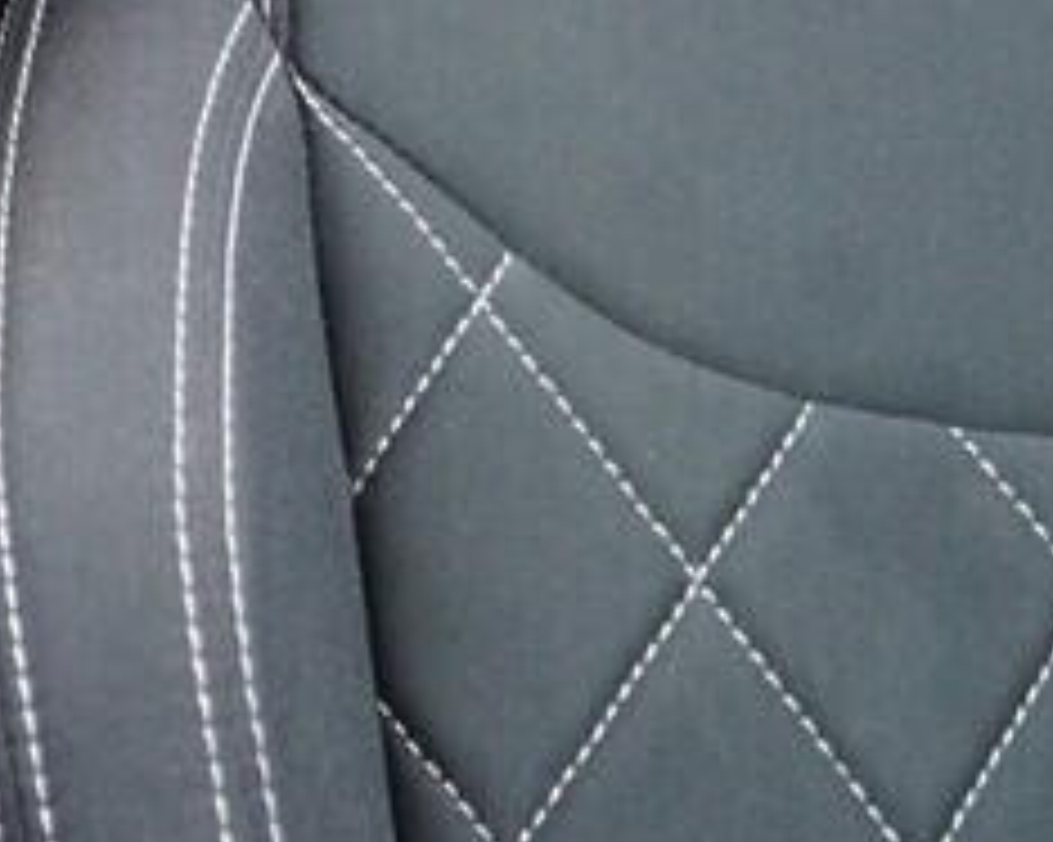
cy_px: -484
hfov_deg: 12.3
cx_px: -576
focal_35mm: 148
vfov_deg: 10.0
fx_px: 4610
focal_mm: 24
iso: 640
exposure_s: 1/40
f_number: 2.8
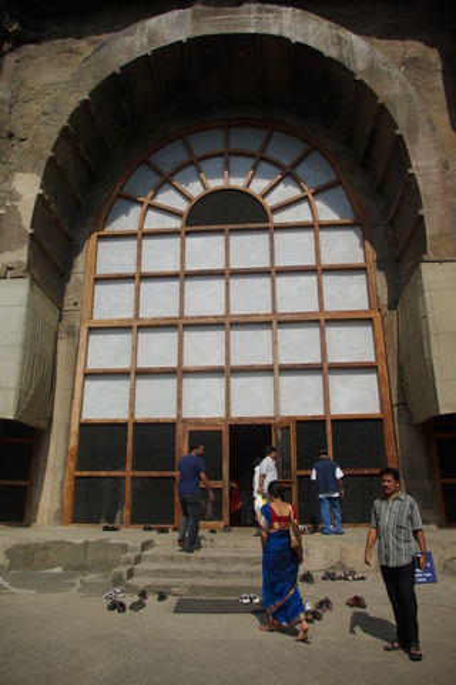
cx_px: 228
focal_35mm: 27
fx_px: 513
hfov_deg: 47.9
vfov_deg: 67.4
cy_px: 342
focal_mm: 18
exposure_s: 1/180
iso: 100
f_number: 6.7
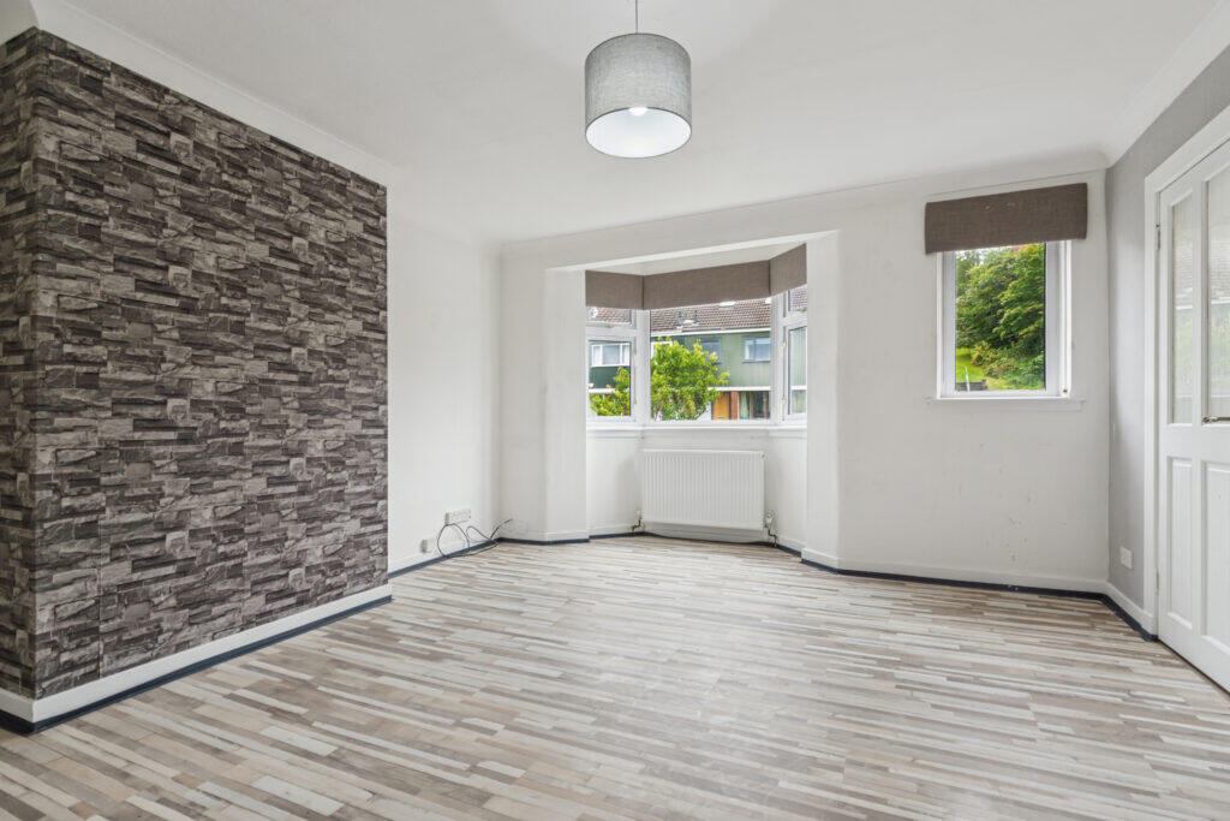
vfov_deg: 72.1
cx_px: 615
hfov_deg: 95.0
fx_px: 564
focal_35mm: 16
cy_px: 410
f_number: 7.1
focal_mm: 11
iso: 200
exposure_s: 1/30
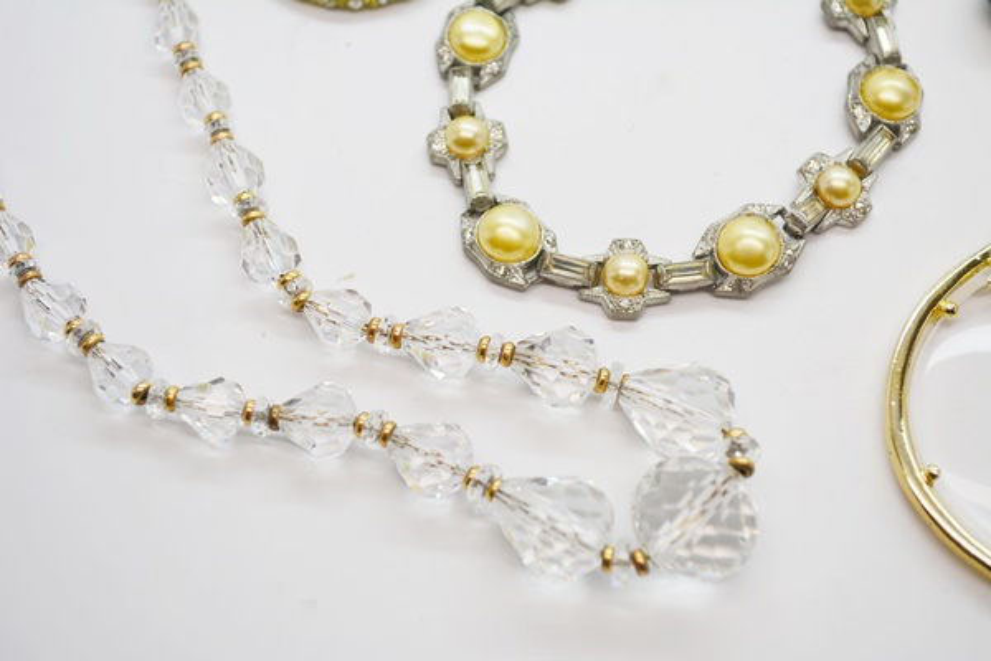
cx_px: 496
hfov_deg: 30.5
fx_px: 1817
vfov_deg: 20.6
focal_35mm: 66
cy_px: 330
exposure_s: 1/160
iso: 200
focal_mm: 44
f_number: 5.6
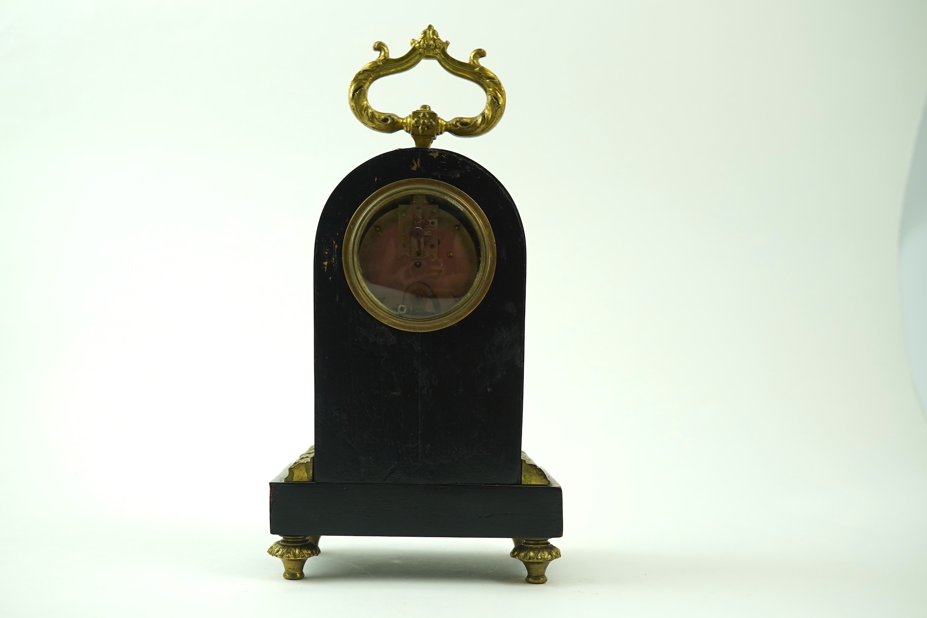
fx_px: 1159
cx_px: 464
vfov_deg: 29.9
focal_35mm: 45
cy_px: 309
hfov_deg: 43.6
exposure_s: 1/50
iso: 500
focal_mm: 30
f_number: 9
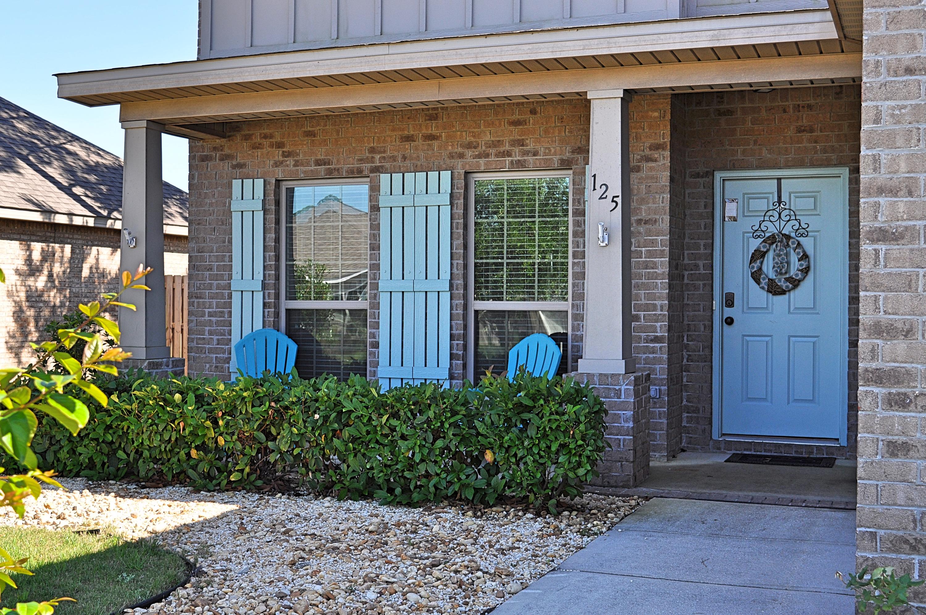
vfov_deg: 29.8
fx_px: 1156
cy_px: 308
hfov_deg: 43.7
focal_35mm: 45
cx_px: 463
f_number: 7.1
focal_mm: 30
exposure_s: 1/200
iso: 200
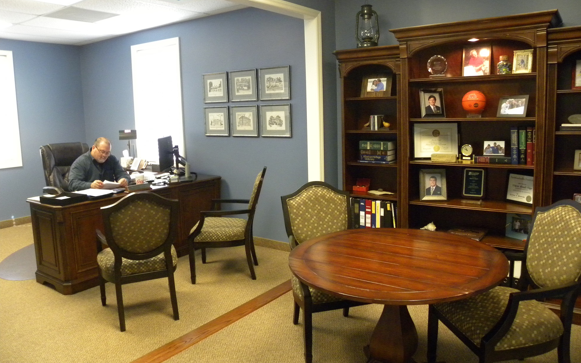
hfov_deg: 66.5
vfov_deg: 44.5
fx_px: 443
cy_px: 177
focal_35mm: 28
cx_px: 293
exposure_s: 1/43.5
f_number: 2.8
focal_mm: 4.6
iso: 400
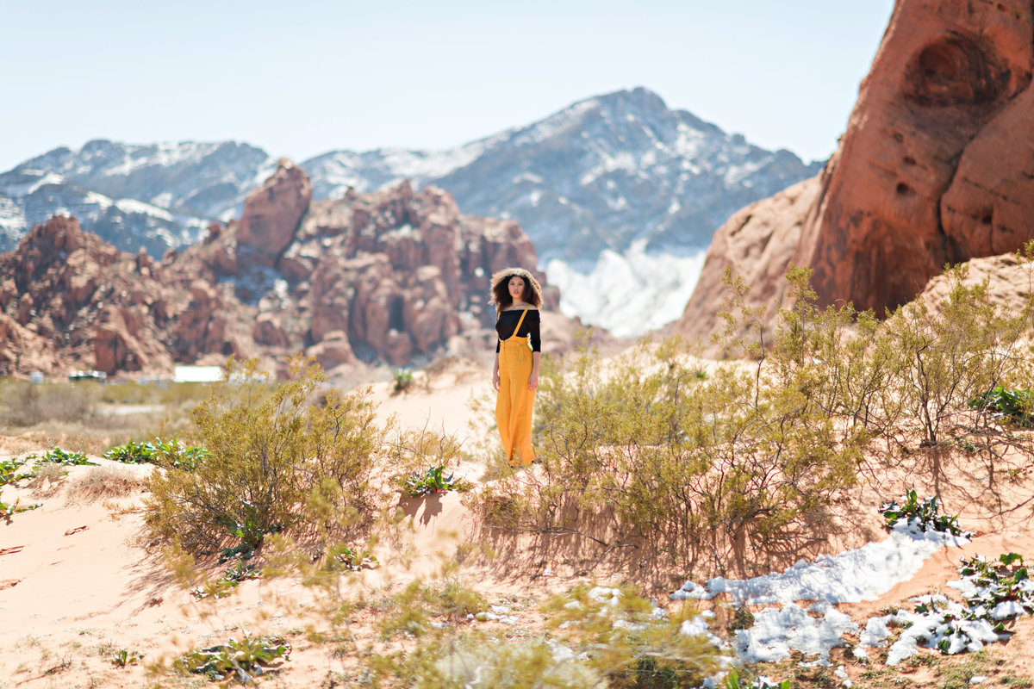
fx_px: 2441
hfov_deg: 23.9
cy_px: 344
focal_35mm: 85
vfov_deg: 16.1
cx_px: 517
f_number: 1.6
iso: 125
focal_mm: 85
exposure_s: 1/5000
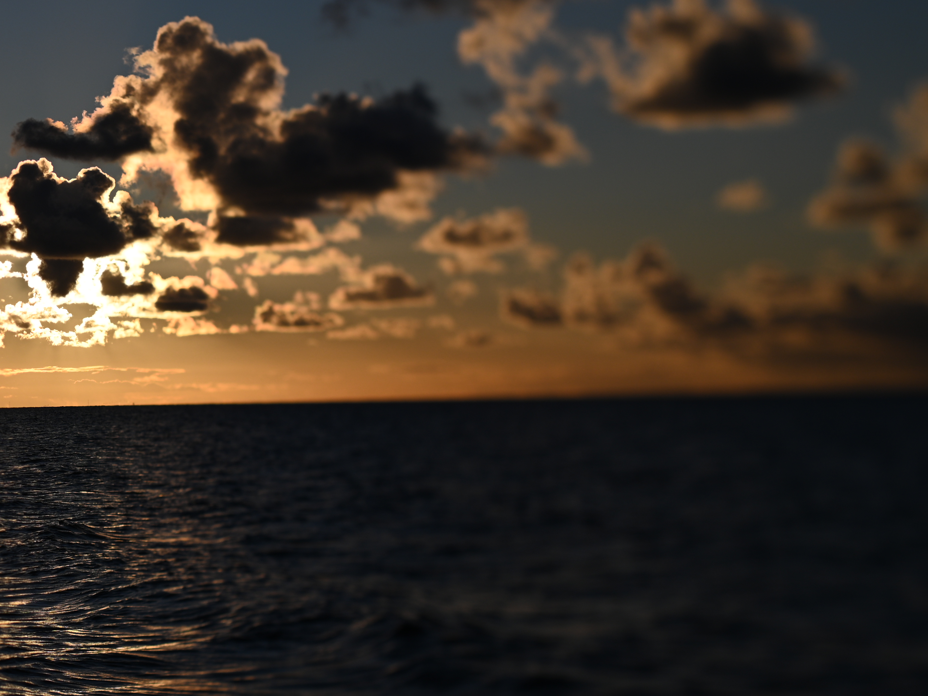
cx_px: 62
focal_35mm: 94
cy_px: 348
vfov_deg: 15.7
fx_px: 2520
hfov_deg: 20.4
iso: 100
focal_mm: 50
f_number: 1.4
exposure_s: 1/5000
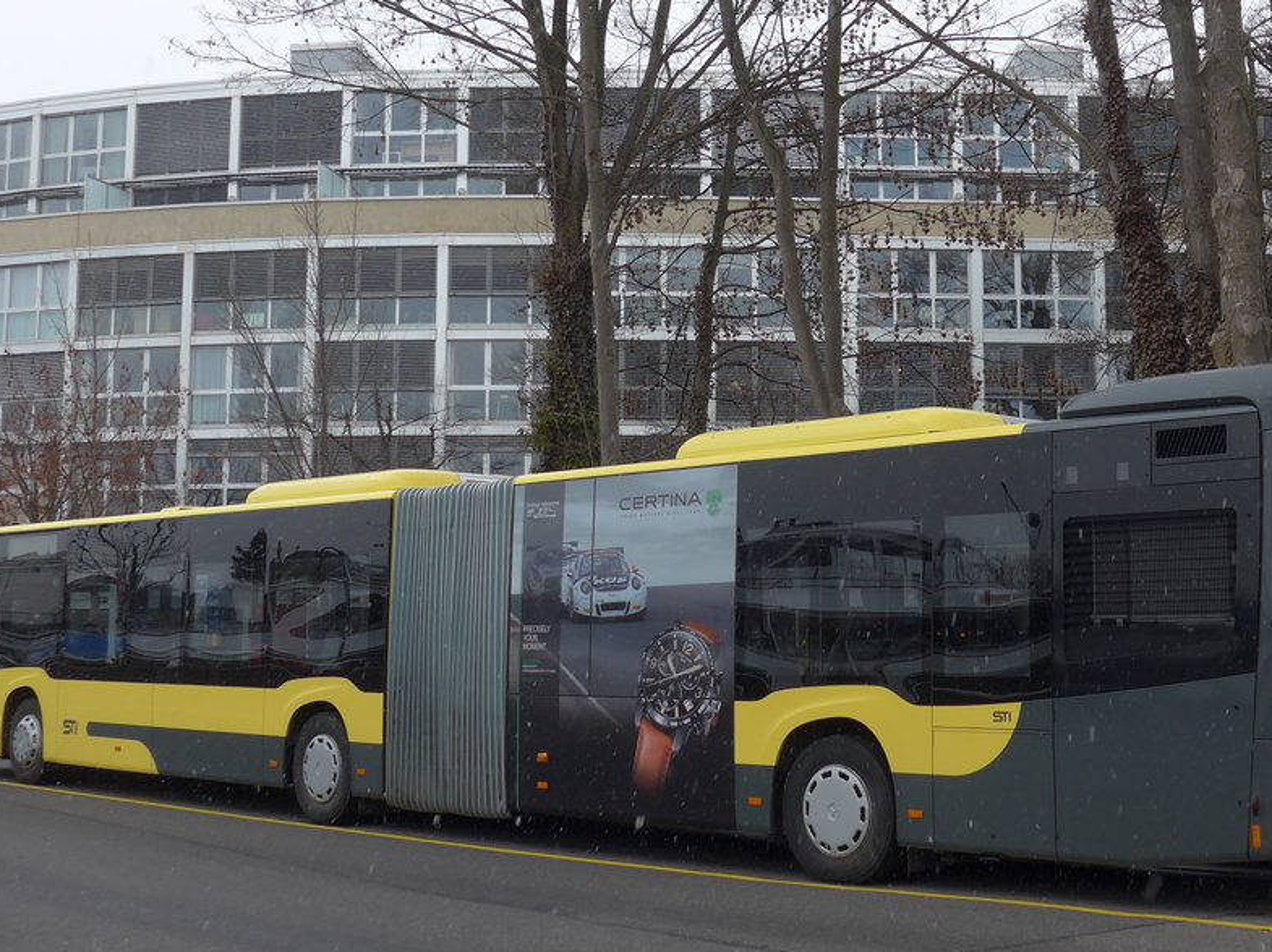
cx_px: 755
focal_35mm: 52
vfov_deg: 28.0
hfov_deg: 36.7
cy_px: 400
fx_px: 1910
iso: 80
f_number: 2.8
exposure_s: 1/125
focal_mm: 7
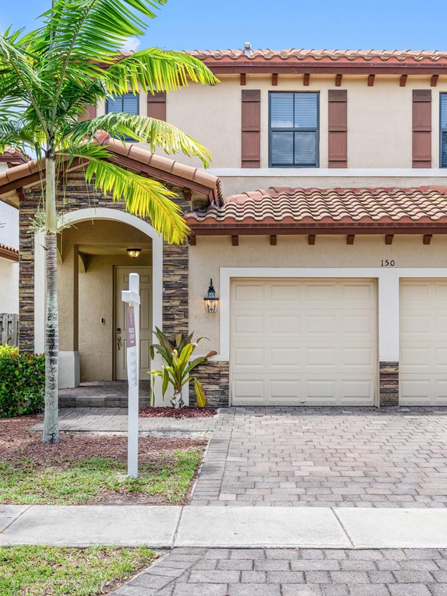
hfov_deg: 32.9
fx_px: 757
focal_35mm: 44
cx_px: 240
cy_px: 294
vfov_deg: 42.9
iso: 400
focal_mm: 30
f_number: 8
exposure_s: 1/200
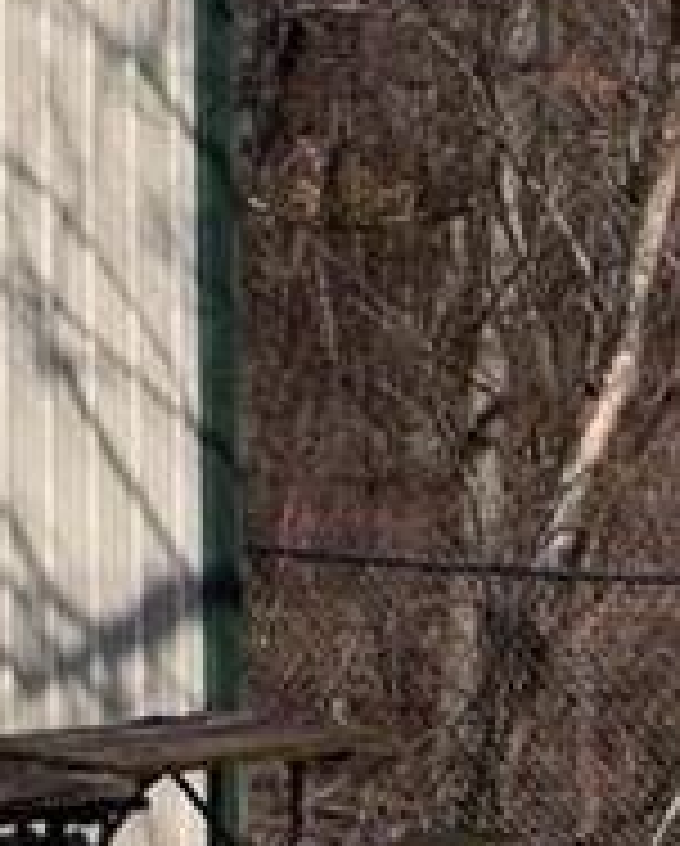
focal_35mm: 239
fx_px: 5998
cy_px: 243
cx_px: -1554
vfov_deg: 8.1
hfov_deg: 5.9
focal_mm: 20
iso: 280
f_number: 11
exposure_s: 1/500
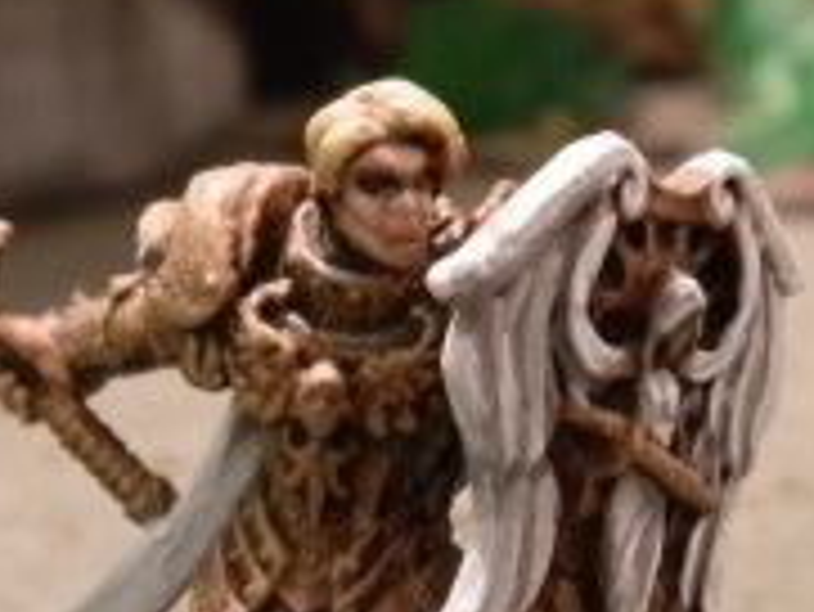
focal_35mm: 83
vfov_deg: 17.4
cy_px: 626
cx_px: 319
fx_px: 1953
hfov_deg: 23.5
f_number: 3.1
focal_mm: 5
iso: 400
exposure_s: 1/40
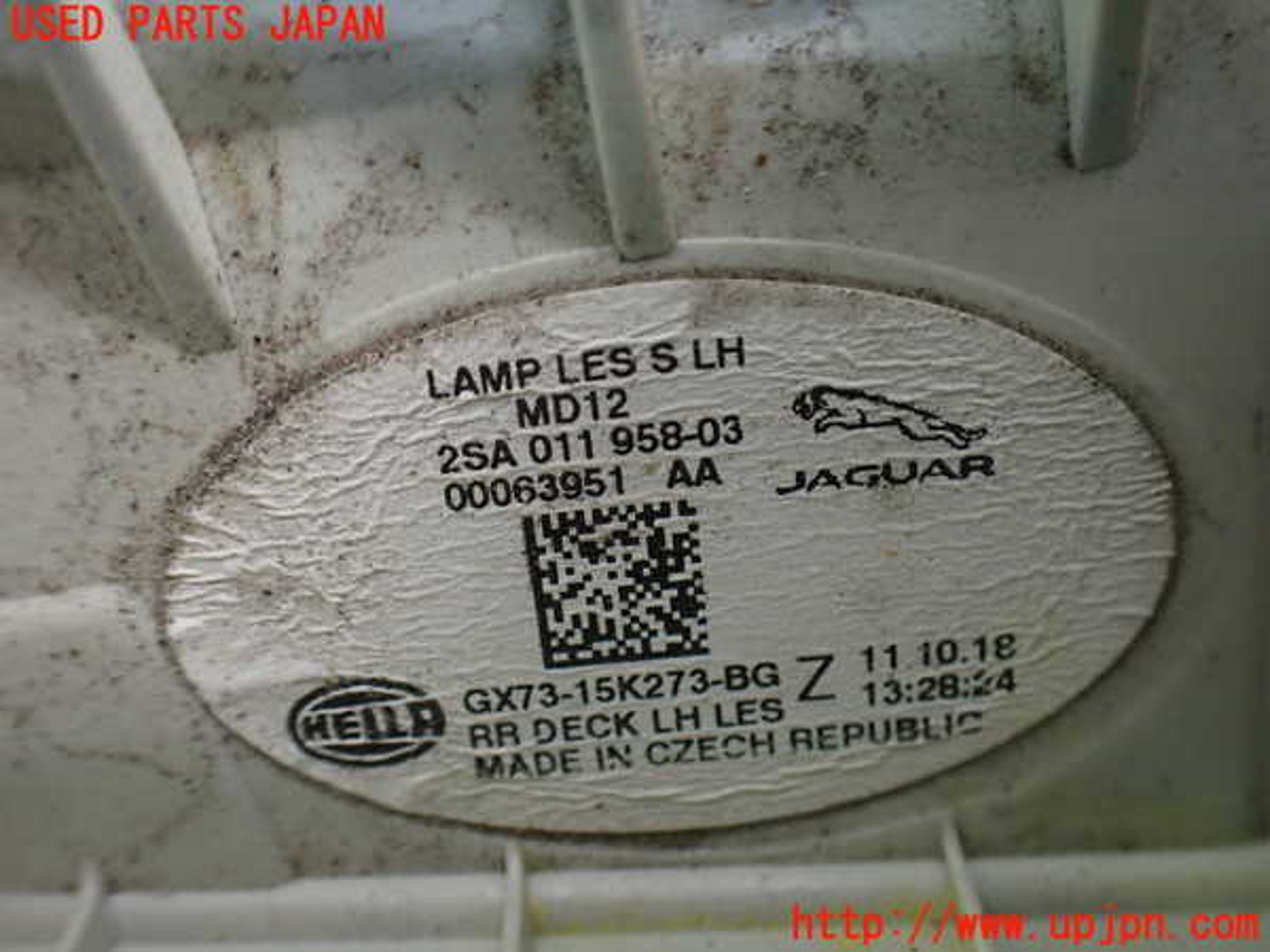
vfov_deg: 46.8
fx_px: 1101
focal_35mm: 30
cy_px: 476
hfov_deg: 60.0
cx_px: 635
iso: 800
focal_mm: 5.4
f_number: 2.3
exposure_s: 1/40
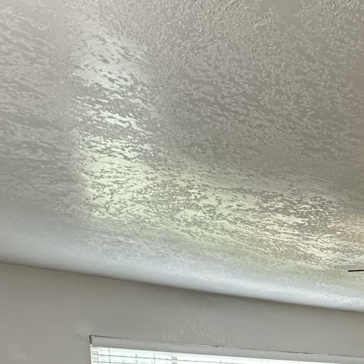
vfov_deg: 28.5
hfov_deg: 31.2
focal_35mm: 47
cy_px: 490
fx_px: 559
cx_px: 420
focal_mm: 2.22
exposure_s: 1/60
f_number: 2.2
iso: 250
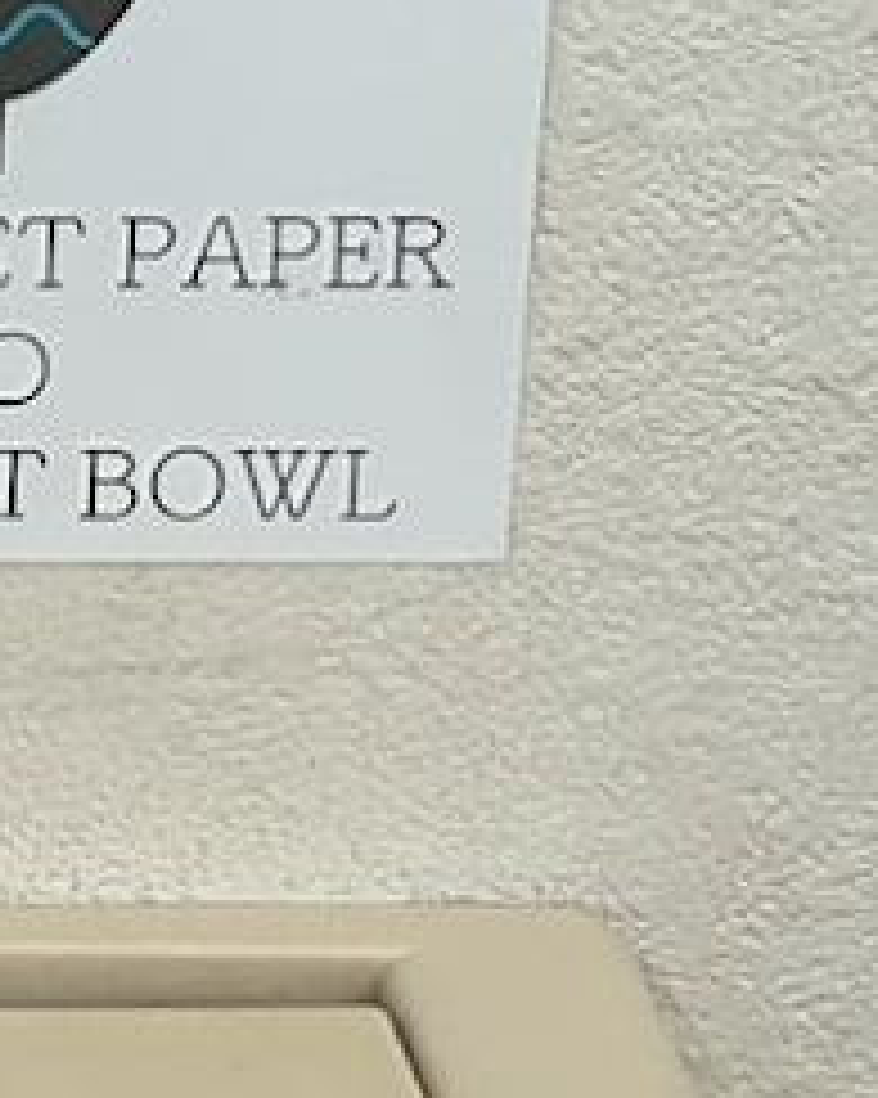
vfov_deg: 14.3
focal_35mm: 133
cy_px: 999
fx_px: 4323
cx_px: -441
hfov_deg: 11.1
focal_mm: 5.7
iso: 500
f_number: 1.5
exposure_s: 1/60
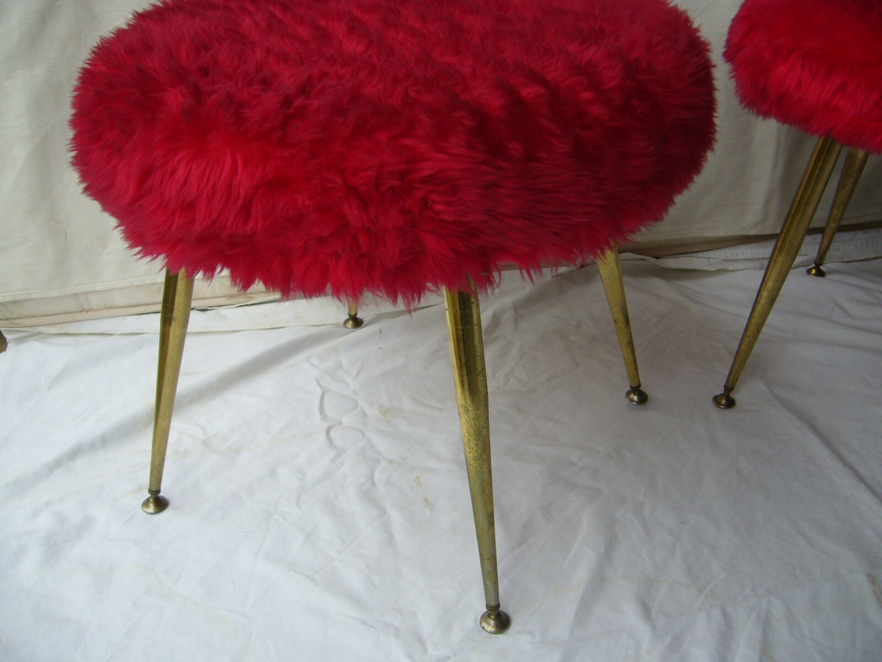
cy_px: 331
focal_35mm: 35
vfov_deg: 40.7
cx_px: 441
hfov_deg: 52.6
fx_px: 892
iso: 80
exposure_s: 1/80
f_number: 2.8
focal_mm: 5.8
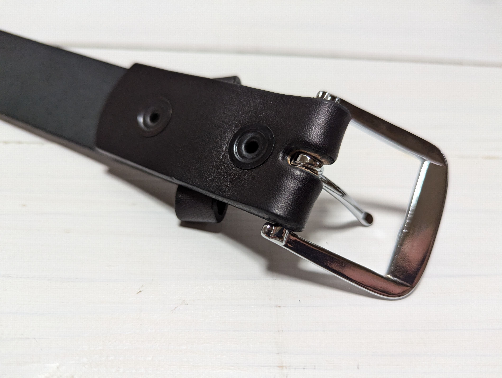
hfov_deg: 71.5
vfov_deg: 56.9
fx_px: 349
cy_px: 189
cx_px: 251
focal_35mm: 24
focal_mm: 6.81
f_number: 1.85
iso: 804
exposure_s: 1/120
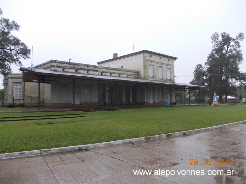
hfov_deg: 63.5
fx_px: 199
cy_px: 92
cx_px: 123
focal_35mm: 28
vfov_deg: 49.7
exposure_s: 1/400
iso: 80
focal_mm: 4
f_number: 2.7
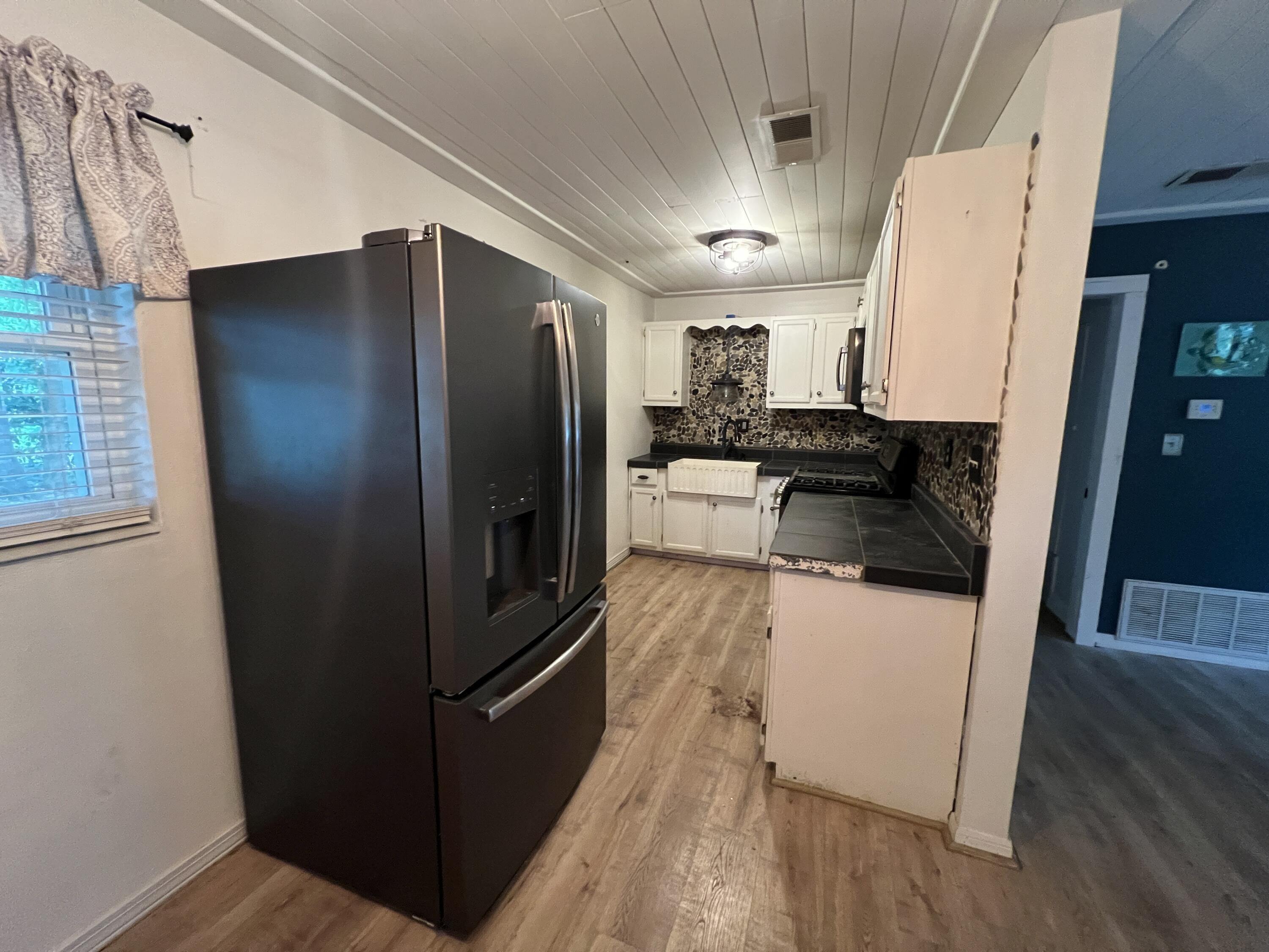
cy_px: 476
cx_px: 634
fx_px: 477
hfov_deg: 106.2
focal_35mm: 13
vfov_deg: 89.9
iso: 640
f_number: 1.8
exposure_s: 1/60
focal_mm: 1.57
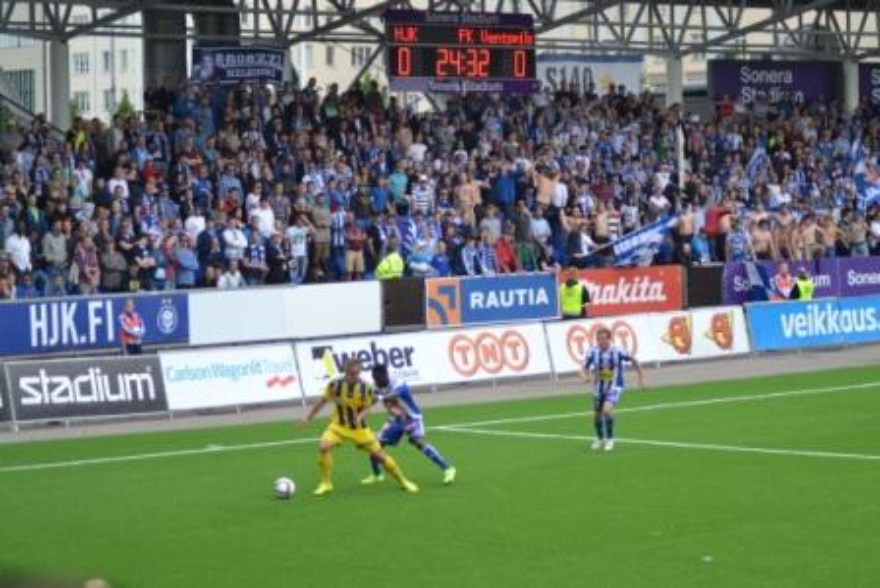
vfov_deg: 13.1
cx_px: 440
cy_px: 294
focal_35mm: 105
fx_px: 2567
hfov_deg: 19.5
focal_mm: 70
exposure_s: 1/400
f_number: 5
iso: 400
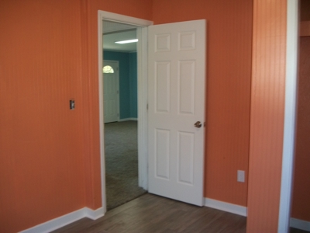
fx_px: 287
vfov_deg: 44.2
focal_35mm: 32
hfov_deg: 56.8
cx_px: 155
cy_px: 116
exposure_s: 1/30
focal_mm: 5.7
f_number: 2.9
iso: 80
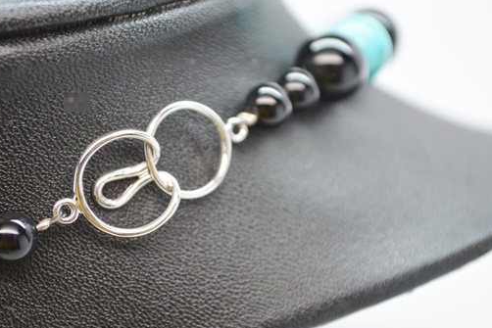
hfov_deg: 20.7
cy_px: 163
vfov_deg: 13.9
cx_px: 217
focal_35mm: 99
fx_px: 1348
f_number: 5.6
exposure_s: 1/60
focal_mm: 55
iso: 640
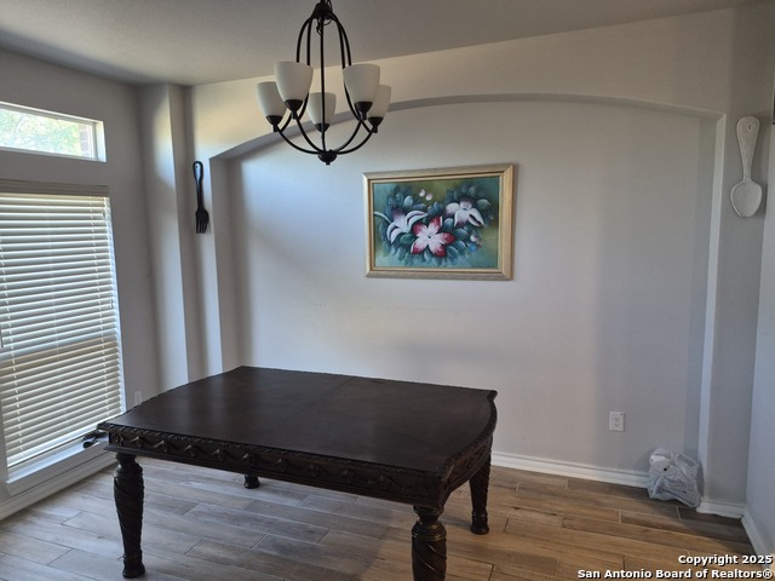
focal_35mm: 23
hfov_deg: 73.9
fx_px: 515
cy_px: 290
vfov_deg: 58.9
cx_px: 388
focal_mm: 5.4
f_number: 1.8
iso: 640
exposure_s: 1/120
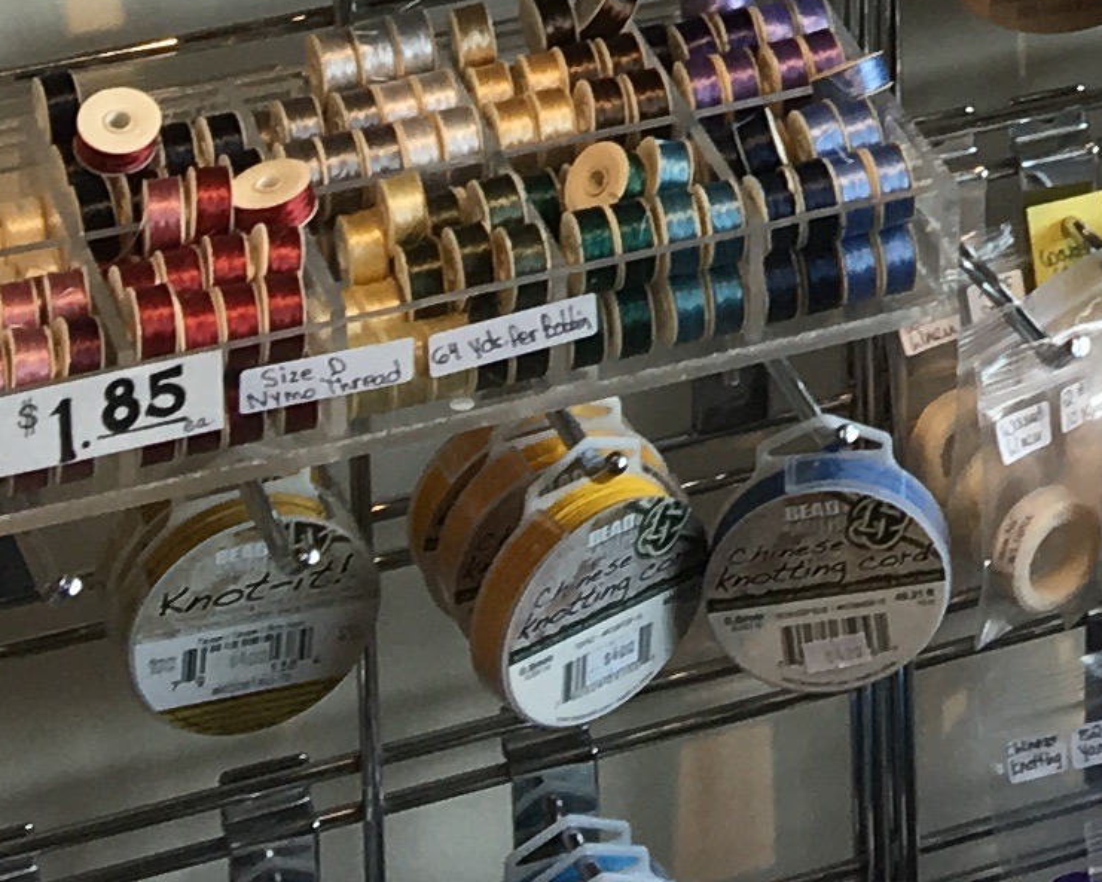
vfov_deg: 9.1
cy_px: -1212
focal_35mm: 154
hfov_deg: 11.9
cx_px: 1678
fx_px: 5023
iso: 25
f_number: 2.2
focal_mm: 4.15
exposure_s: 1/60
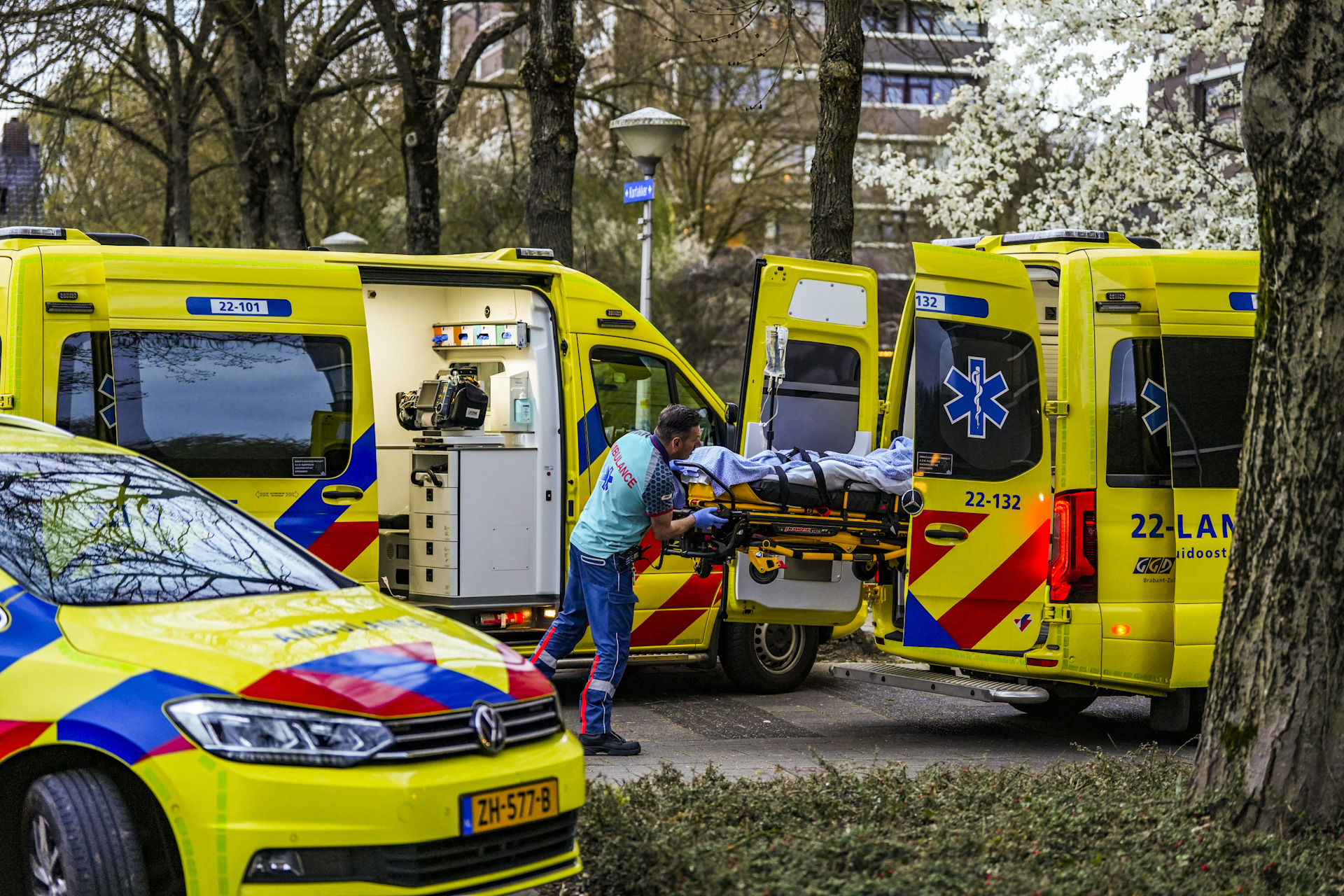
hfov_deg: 25.1
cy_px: 448
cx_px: 672
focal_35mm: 81
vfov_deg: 16.9
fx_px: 3024
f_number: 2.8
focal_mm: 81
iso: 1600
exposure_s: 1/160
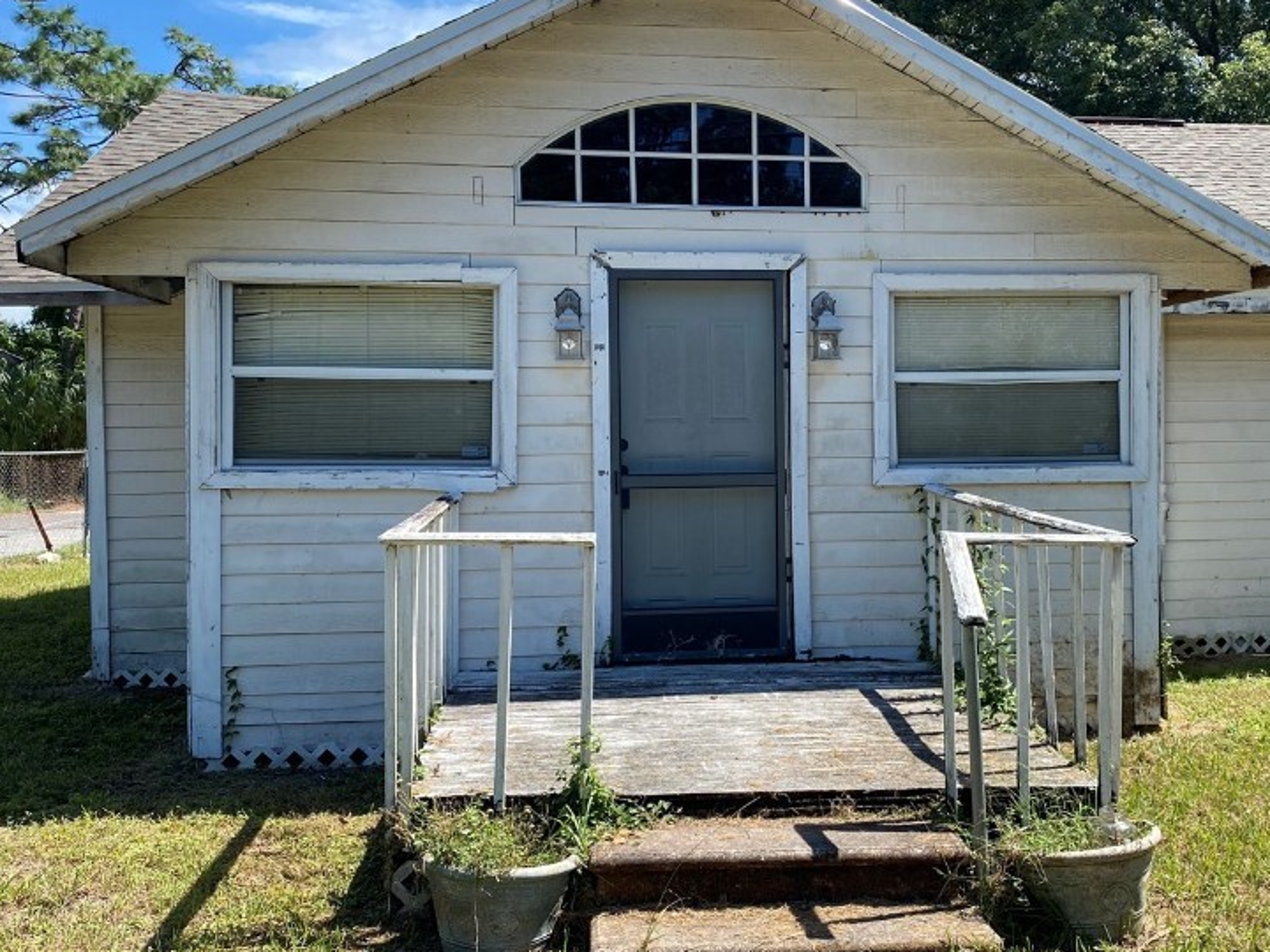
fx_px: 1357
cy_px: 450
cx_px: 799
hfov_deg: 49.6
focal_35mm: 37
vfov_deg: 38.7
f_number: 1.8
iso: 32
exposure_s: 1/1447
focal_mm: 4.25
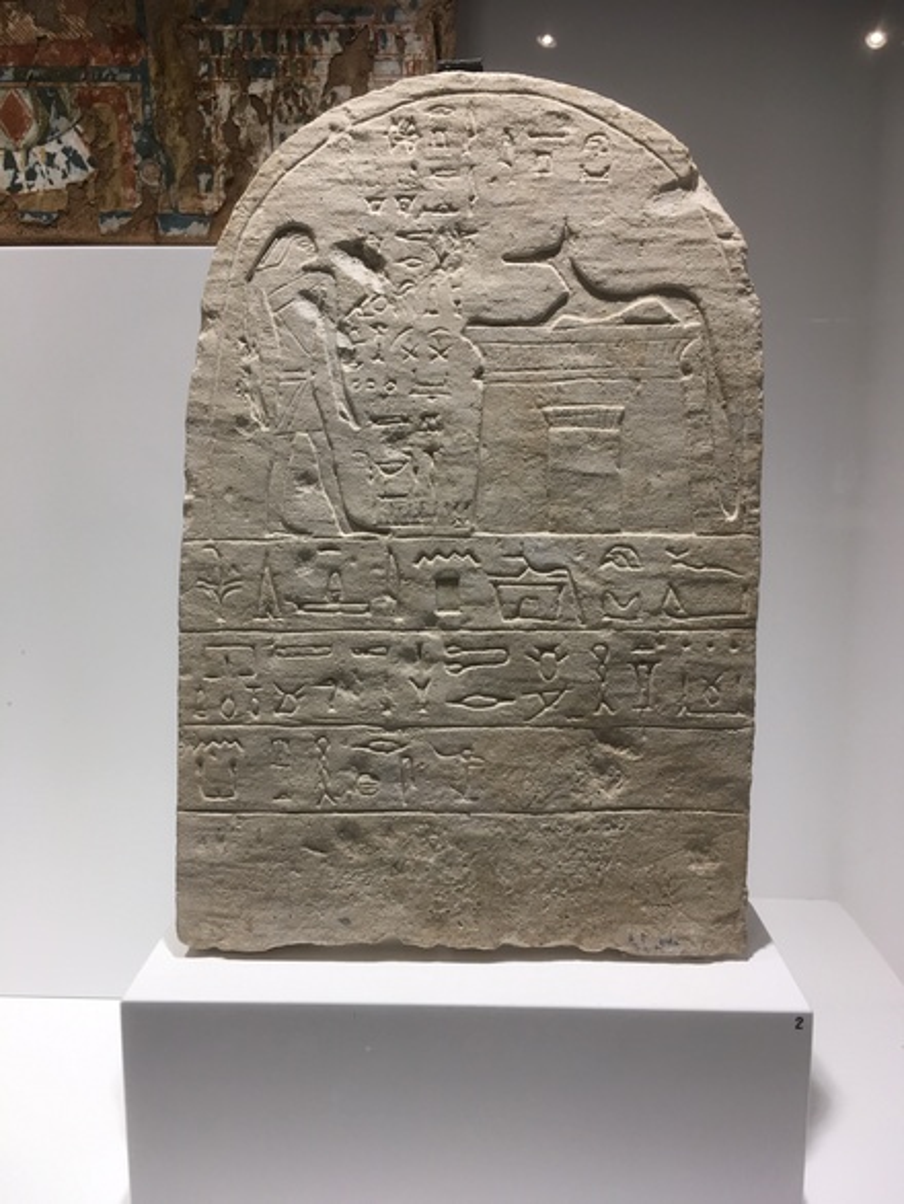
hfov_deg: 48.3
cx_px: 452
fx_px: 1009
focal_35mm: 29
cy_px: 602
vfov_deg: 61.6
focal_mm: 4.15
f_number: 2.2
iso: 40
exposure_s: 1/100
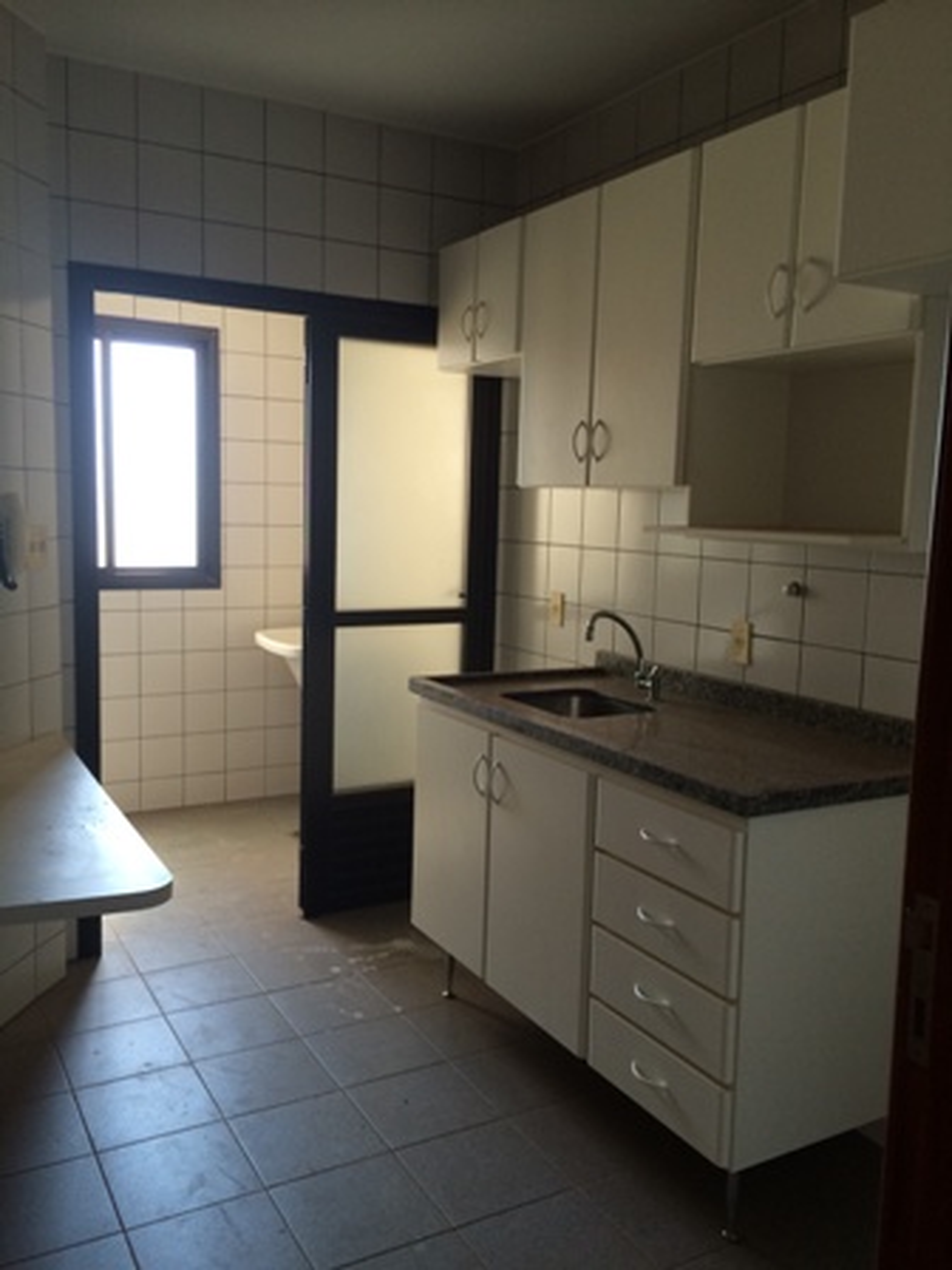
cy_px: 635
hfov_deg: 46.8
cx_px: 476
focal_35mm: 30
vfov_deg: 60.0
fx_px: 1100
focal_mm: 4.12
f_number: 2.2
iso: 40
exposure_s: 1/30
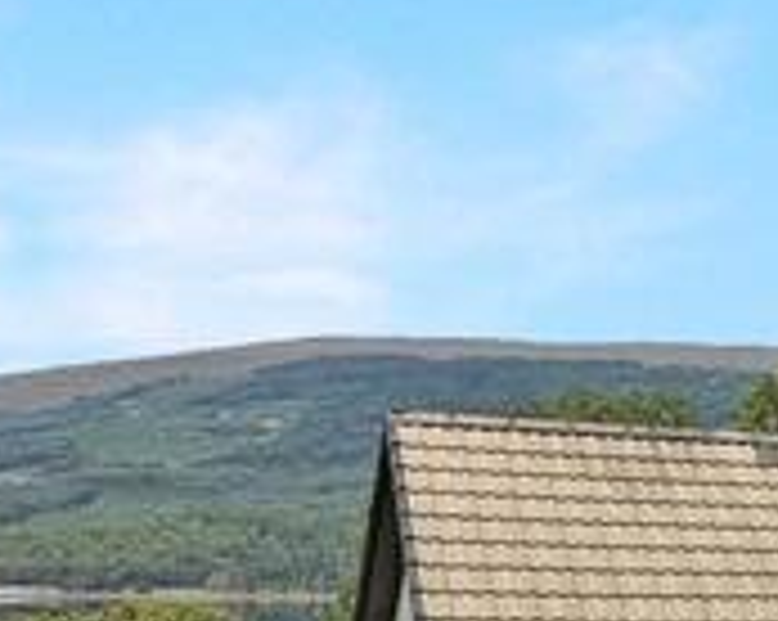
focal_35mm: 79
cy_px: 536
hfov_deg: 19.2
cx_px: 1345
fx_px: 1817
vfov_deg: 19.1
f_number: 2.2
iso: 50
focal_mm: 2.22
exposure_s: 1/4132
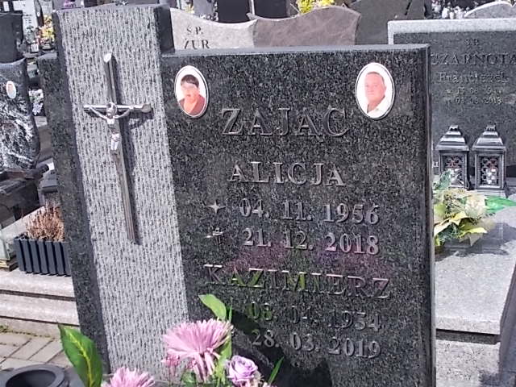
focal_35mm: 58
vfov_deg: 25.2
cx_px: 258
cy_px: 194
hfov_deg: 33.2
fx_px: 865
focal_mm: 10.3
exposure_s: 1/400
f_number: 4.9
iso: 80
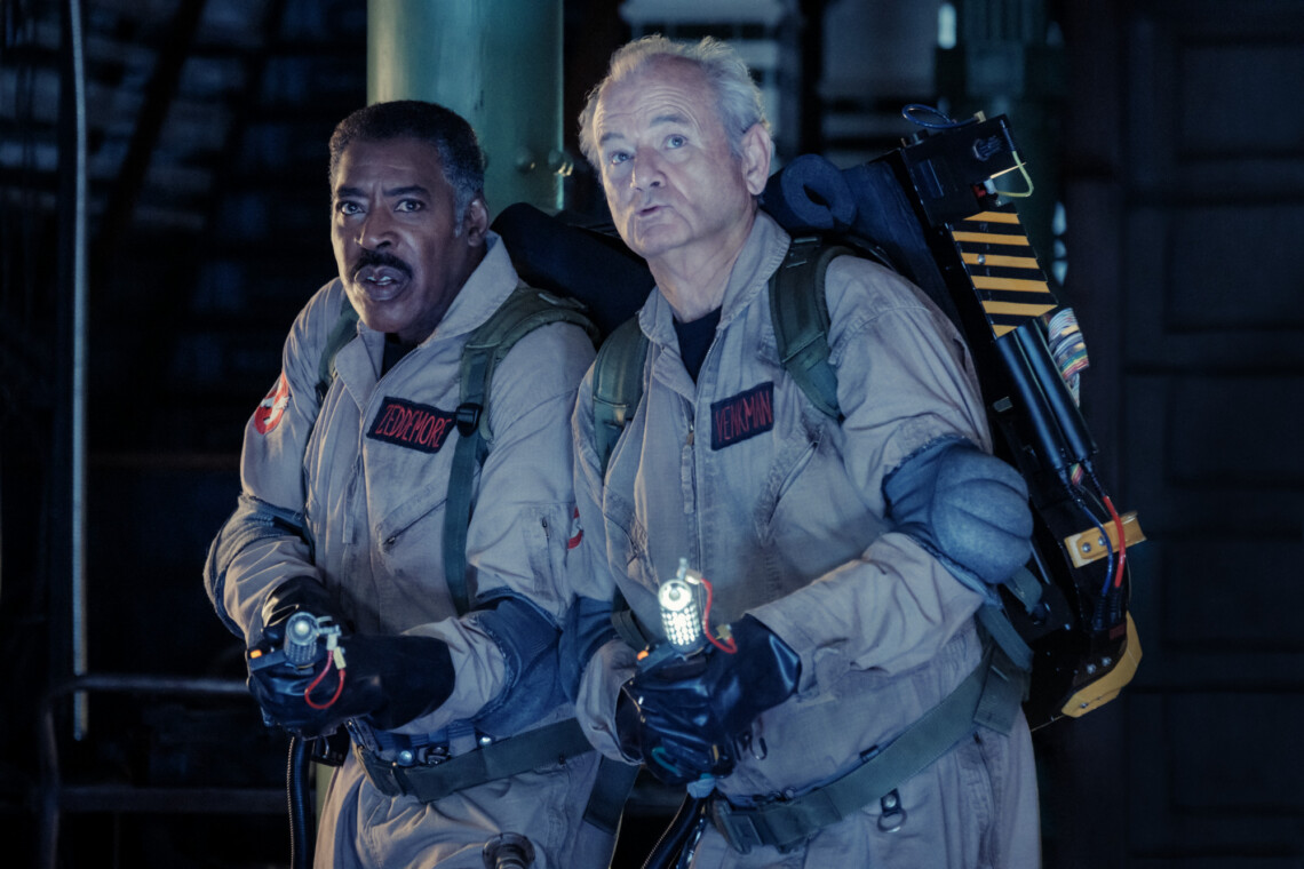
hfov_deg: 10.6
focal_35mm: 194
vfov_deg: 7.1
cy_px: 434
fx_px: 7027
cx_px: 652
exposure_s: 1/125
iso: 8000
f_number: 4
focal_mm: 129.2
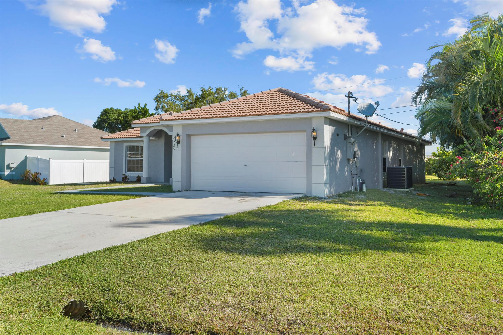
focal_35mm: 34
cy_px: 168
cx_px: 252
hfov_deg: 55.8
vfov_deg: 38.9
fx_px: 475
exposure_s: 1/30
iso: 320
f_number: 11
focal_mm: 34
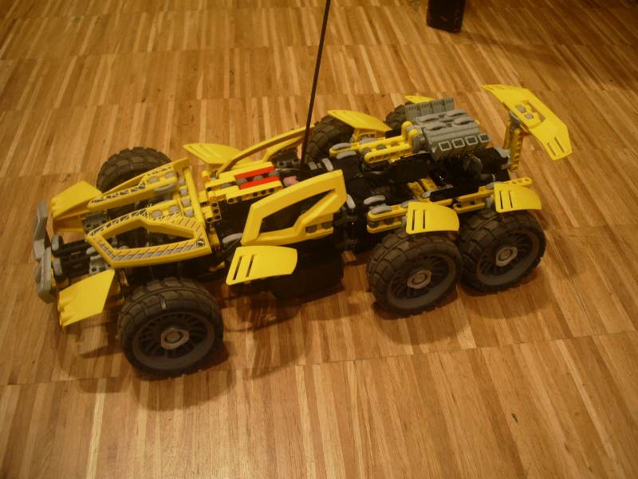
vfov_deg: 40.7
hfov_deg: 52.6
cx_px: 319
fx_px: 645
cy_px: 240
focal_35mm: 35
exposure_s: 1/25
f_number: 2.6
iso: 100
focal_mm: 5.8
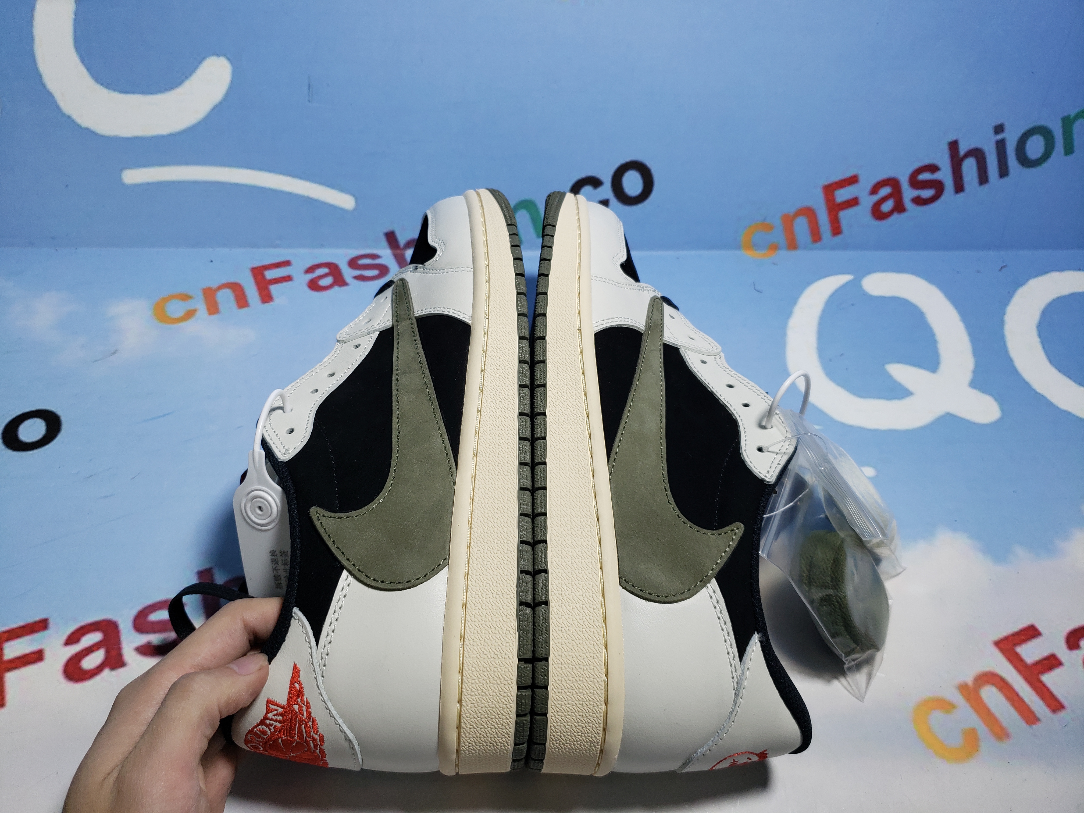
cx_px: 542
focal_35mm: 26
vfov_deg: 53.1
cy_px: 406
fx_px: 814
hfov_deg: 67.3
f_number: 1.5
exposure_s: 1/644
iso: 50
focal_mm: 4.3
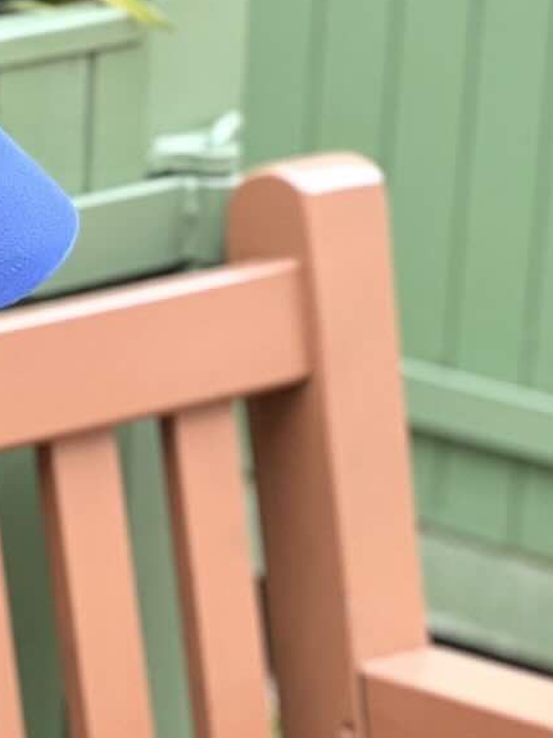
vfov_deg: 7.7
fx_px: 5476
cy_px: 802
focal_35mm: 257
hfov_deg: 5.7
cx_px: -263
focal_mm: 9
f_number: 2.8
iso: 200
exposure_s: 1/121
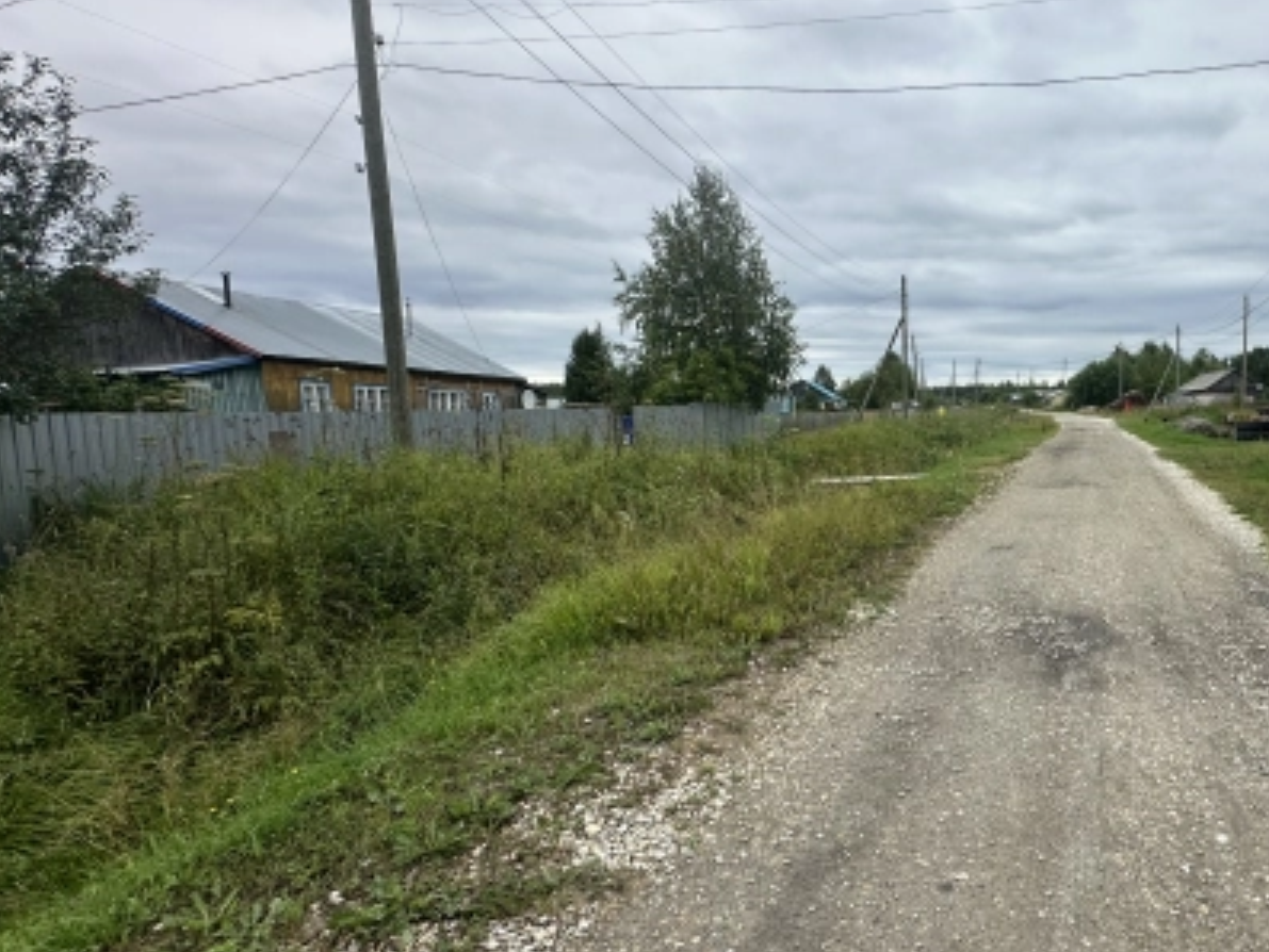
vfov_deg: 61.1
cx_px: 953
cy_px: 479
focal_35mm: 22
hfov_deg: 71.2
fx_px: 807
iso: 40
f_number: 2.2
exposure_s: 1/875
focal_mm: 2.22
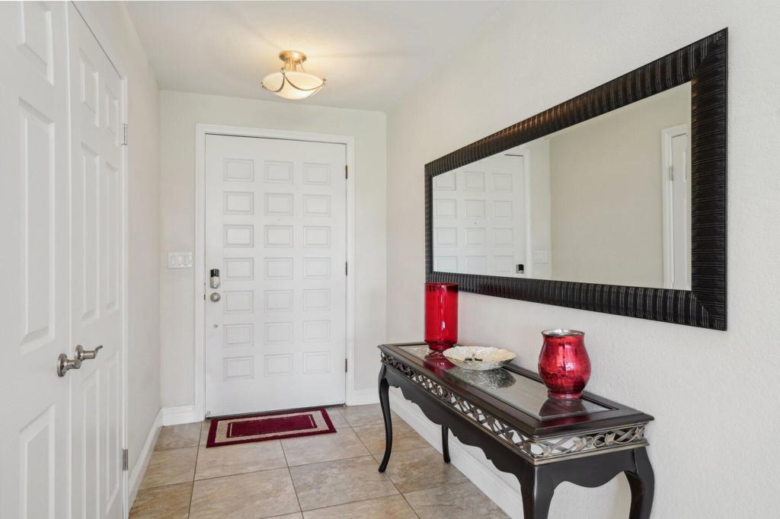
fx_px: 455
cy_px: 260
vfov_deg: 59.5
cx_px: 390
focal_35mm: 21
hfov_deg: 81.2
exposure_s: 1/25
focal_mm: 21
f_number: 8
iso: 400
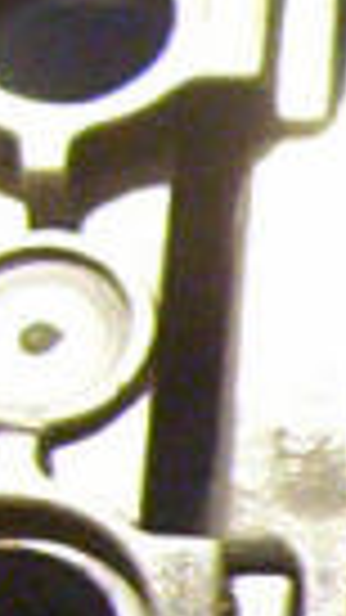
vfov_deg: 5.4
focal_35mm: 392
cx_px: 1573
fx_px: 6398
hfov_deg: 3.0
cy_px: 1097
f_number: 2.73
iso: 200
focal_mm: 5.77
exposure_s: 1/9.26
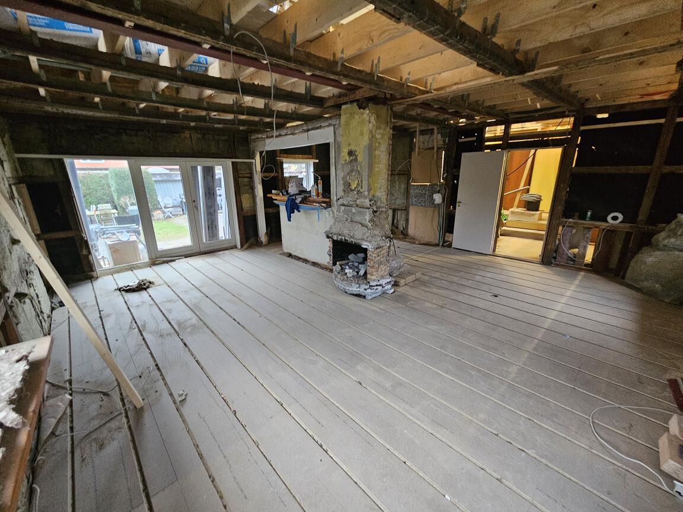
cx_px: 342
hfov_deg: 106.2
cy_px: 256
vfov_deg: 89.9
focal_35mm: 13
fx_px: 256
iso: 500
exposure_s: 1/33.3
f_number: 2.2
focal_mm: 2.2
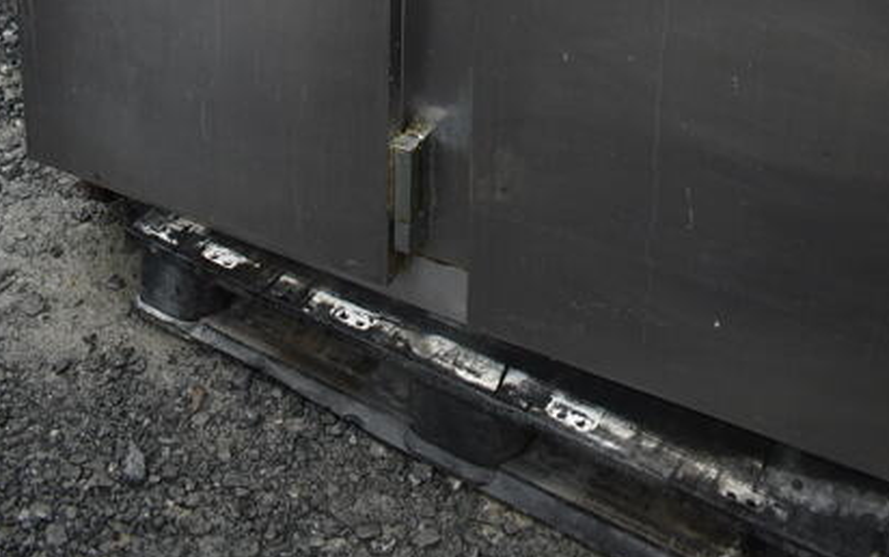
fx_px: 1479
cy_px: -312
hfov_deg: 33.4
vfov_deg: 18.5
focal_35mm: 61
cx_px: 526
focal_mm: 18
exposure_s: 1/80
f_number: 4
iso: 100
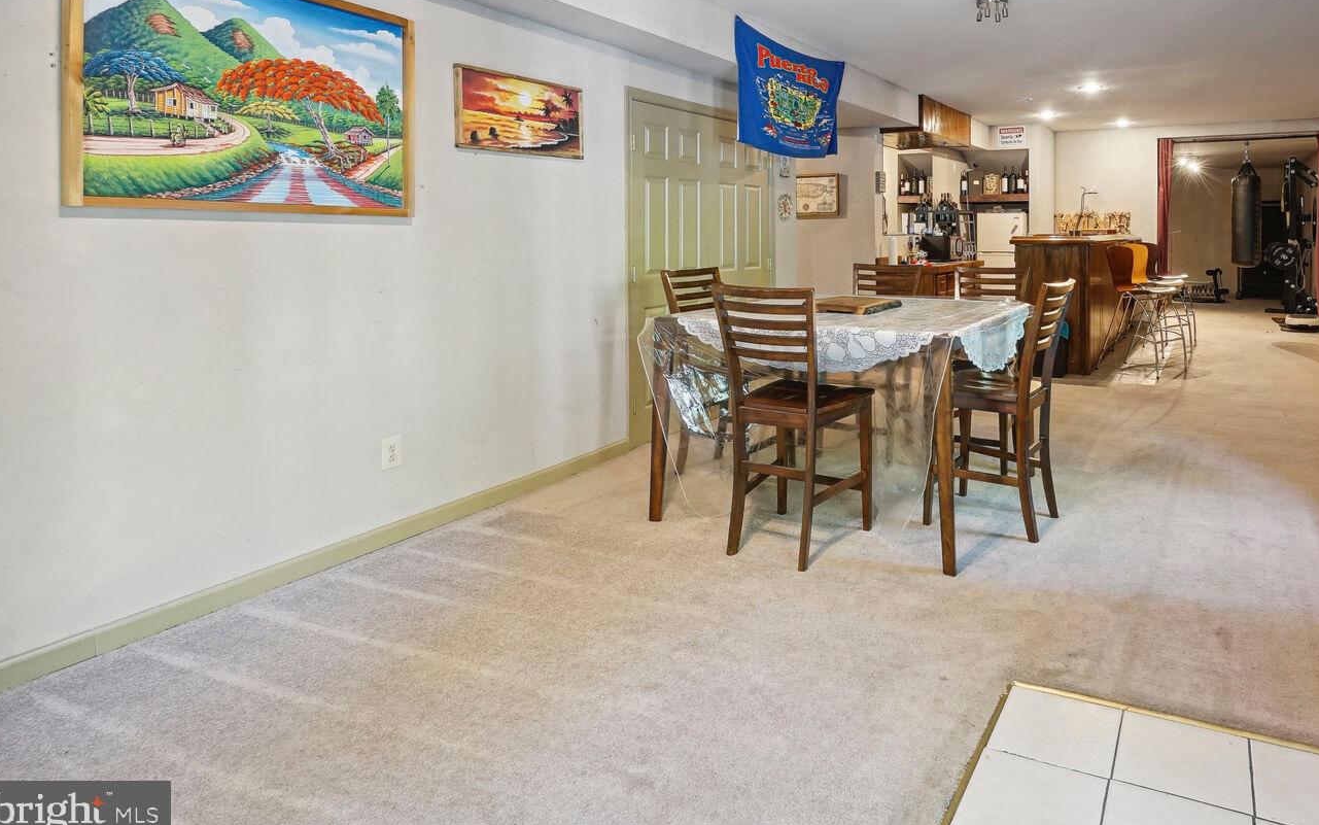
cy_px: 250
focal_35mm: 22
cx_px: 868
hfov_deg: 77.4
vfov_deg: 53.5
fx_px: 791
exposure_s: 1/8
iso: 1000
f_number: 9
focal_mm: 16
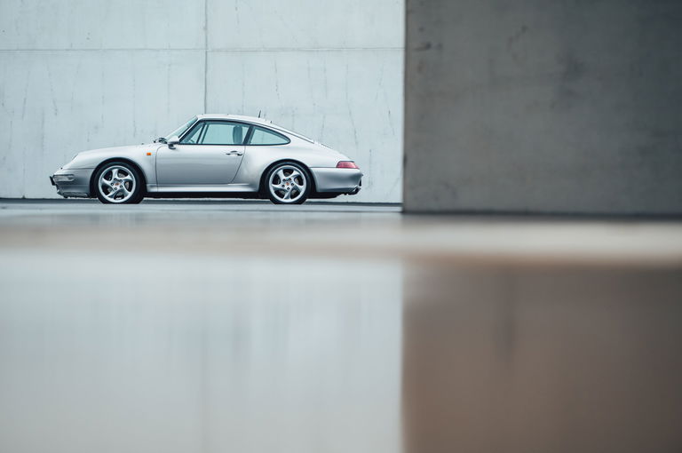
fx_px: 2649
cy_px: 226
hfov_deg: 14.7
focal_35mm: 140
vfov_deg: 9.8
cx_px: 341
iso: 800
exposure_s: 1/200
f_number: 3.5
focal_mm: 140
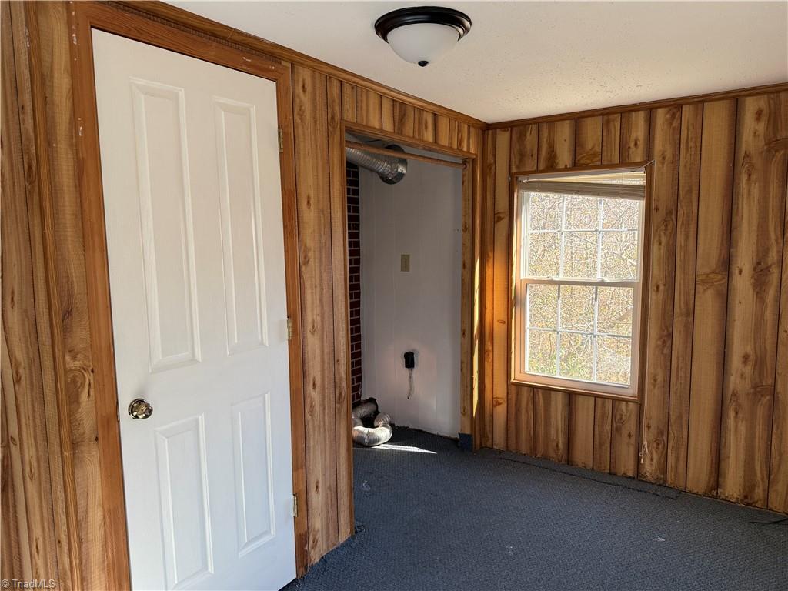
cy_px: 296
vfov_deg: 56.8
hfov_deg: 71.6
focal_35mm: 24
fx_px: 546
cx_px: 394
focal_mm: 6.76
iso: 125
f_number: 1.78
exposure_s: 1/243
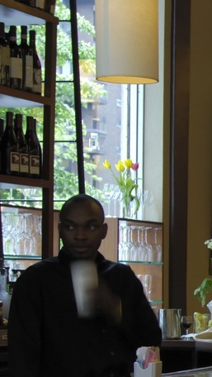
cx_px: 605
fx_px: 1207
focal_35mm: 121
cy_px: 290
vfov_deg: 17.6
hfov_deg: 8.6
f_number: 5
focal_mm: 22
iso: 100
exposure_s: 1/4
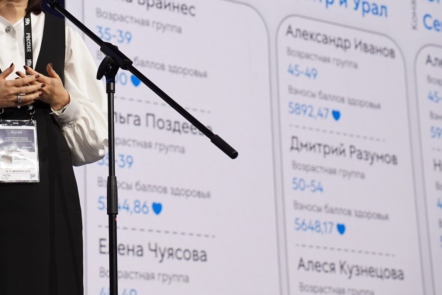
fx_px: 1522
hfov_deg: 16.4
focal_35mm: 124
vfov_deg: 11.0
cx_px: 97
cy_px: 61
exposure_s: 1/160
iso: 1600
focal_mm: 75
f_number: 5
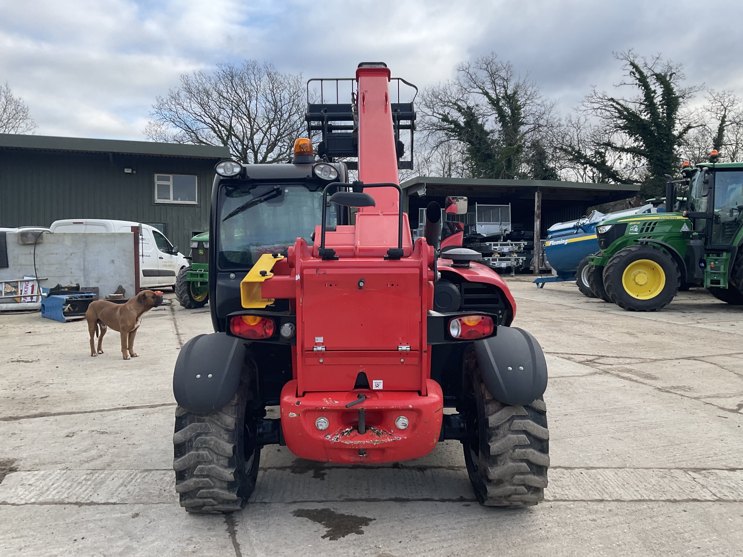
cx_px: 372
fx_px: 622
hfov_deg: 61.7
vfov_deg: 48.2
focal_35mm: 29
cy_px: 278
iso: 16
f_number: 1.8
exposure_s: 1/255
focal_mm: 3
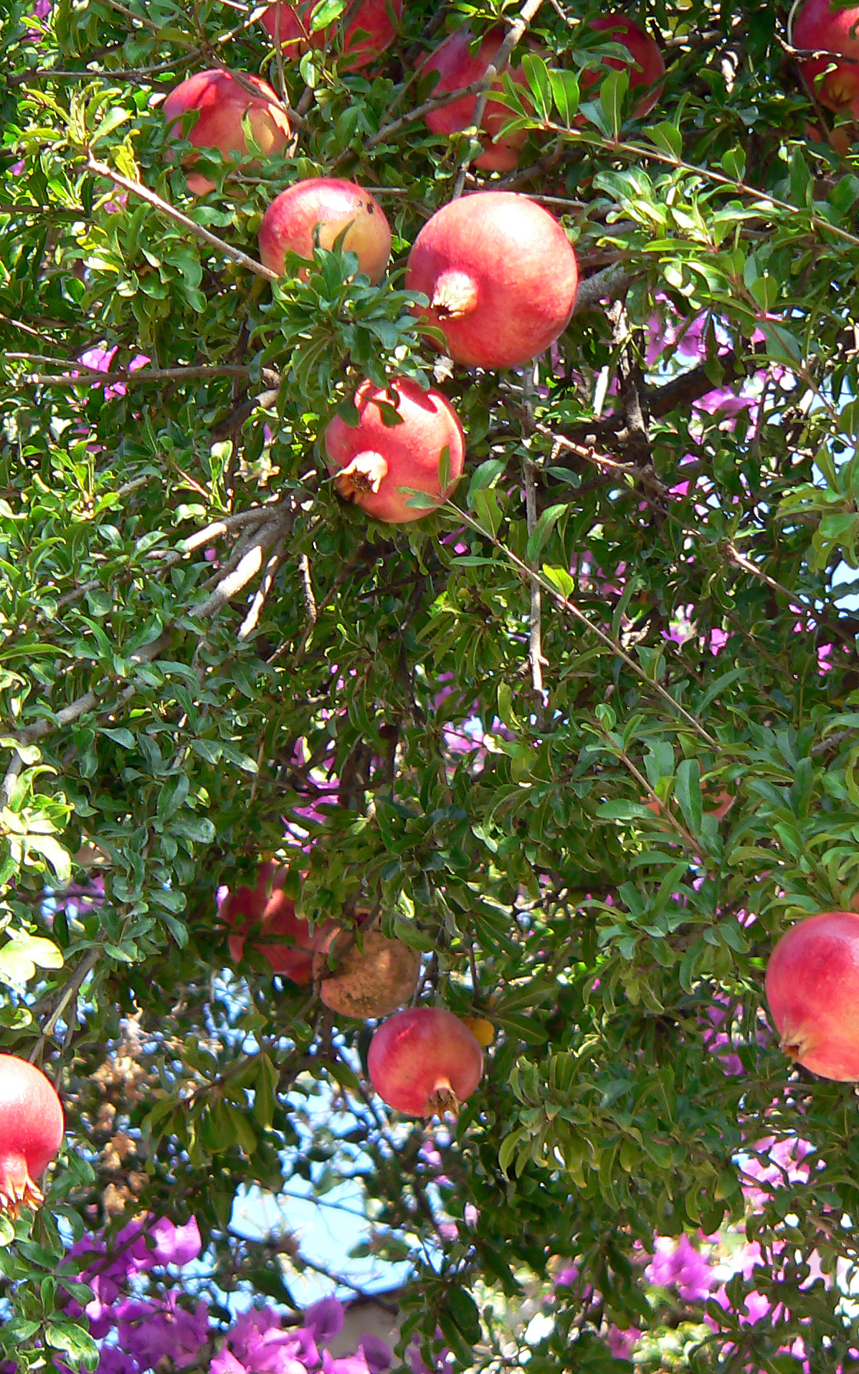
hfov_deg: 4.7
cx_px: 699
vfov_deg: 7.5
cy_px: 687
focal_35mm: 279
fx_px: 10447
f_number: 3.3
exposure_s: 1/100
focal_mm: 32.8
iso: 80
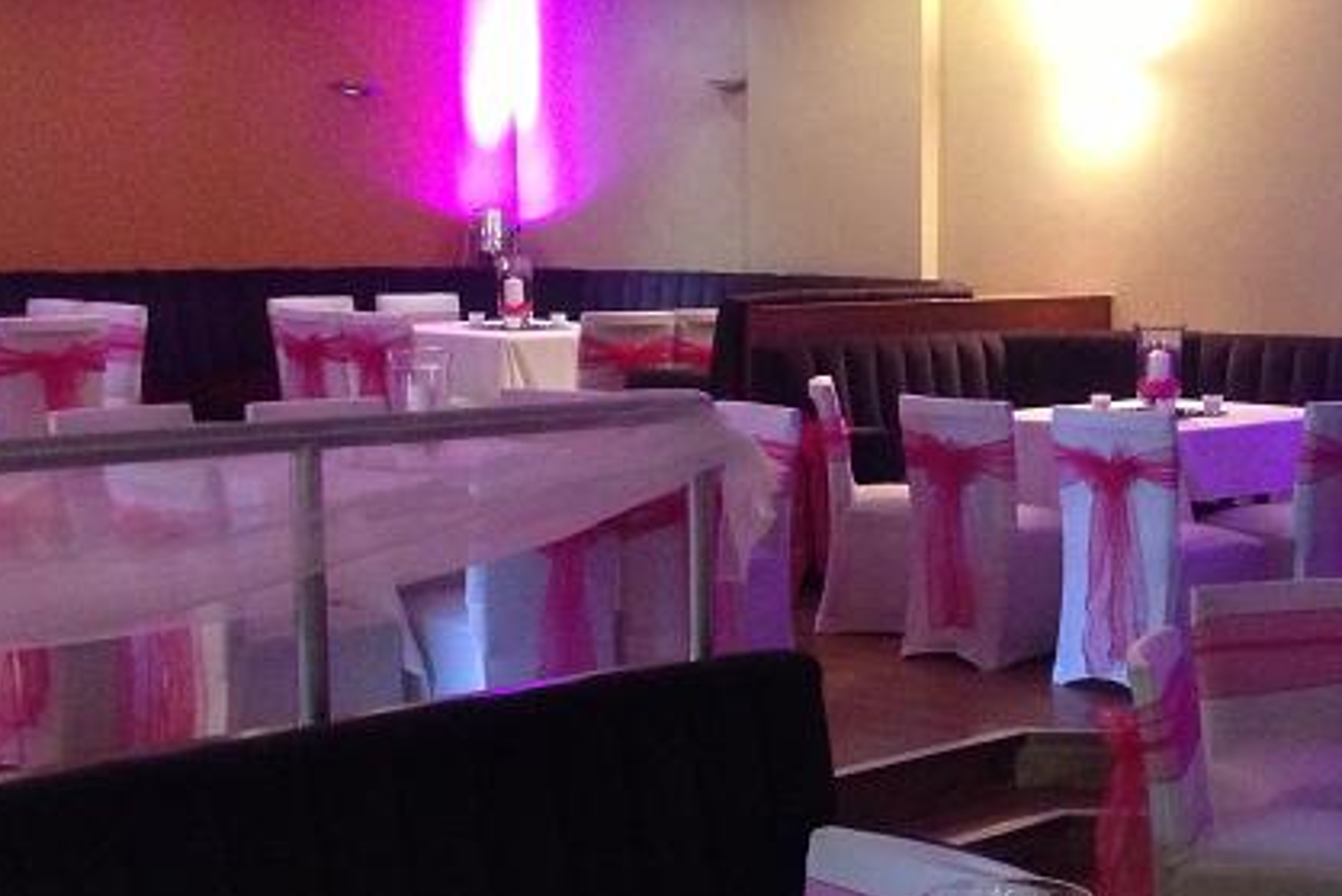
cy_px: 668
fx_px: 2498
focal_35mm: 67
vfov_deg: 20.2
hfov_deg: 29.8
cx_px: 931
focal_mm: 4.13
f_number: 2.4
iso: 500
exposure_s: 1/15
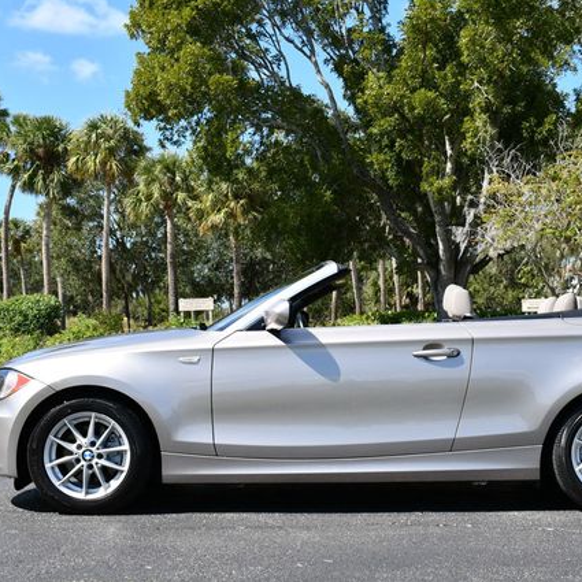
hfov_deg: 26.8
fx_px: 1217
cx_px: 368
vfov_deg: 26.9
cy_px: 290
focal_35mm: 64
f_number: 8
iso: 110
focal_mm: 25
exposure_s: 1/250
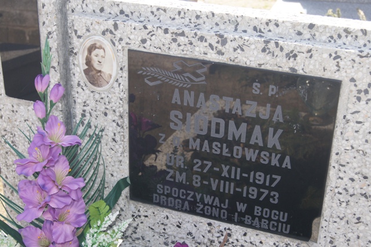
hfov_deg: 37.9
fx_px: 541
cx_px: 186
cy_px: 124
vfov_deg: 25.7
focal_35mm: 52
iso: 200
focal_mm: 35
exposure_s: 1/160
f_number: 7.1
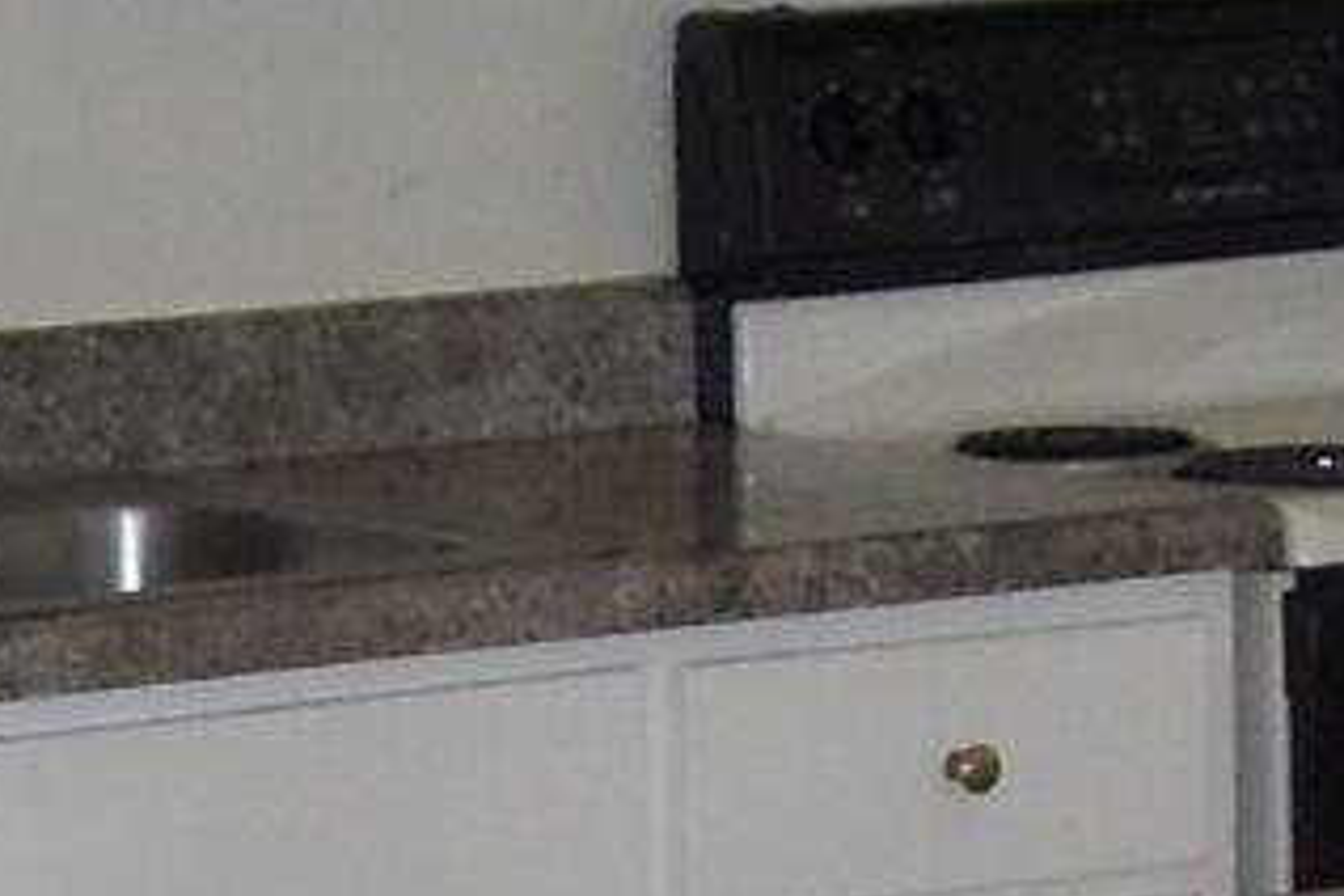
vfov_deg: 5.7
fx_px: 8997
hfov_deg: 8.5
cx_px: 173
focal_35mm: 241
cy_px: 773
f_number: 2.7
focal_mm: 6
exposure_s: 1/60
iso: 100
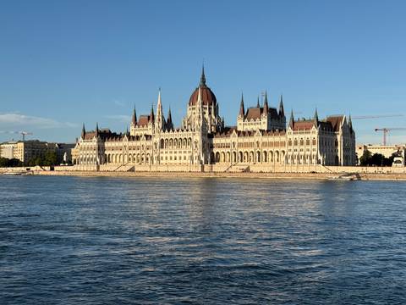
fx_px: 563
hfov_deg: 39.7
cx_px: 203
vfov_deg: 30.3
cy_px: 152
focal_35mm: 48
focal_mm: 6.76
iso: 64
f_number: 1.78
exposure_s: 1/5208
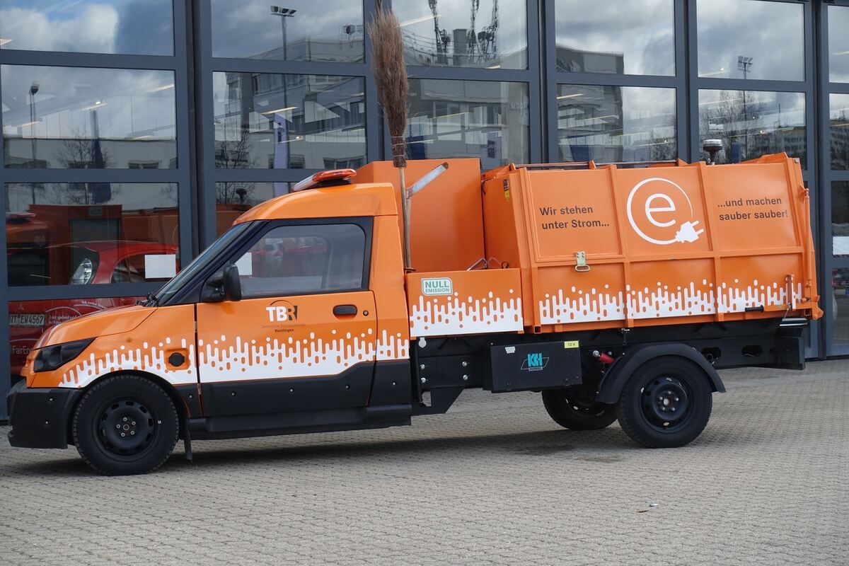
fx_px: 1651
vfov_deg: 19.5
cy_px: 283
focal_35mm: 70
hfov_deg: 28.8
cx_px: 424
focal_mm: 25.7
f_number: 5.6
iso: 200
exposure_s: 1/250
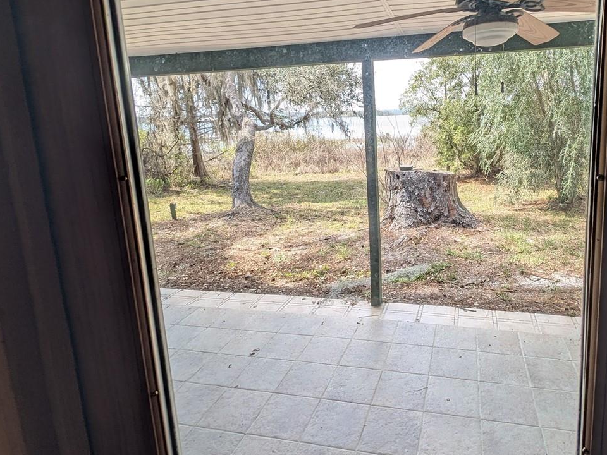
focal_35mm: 20
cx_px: 393
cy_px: 172
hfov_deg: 79.7
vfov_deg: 65.1
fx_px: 351
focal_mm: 2.23
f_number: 1.95
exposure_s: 1/210
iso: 37
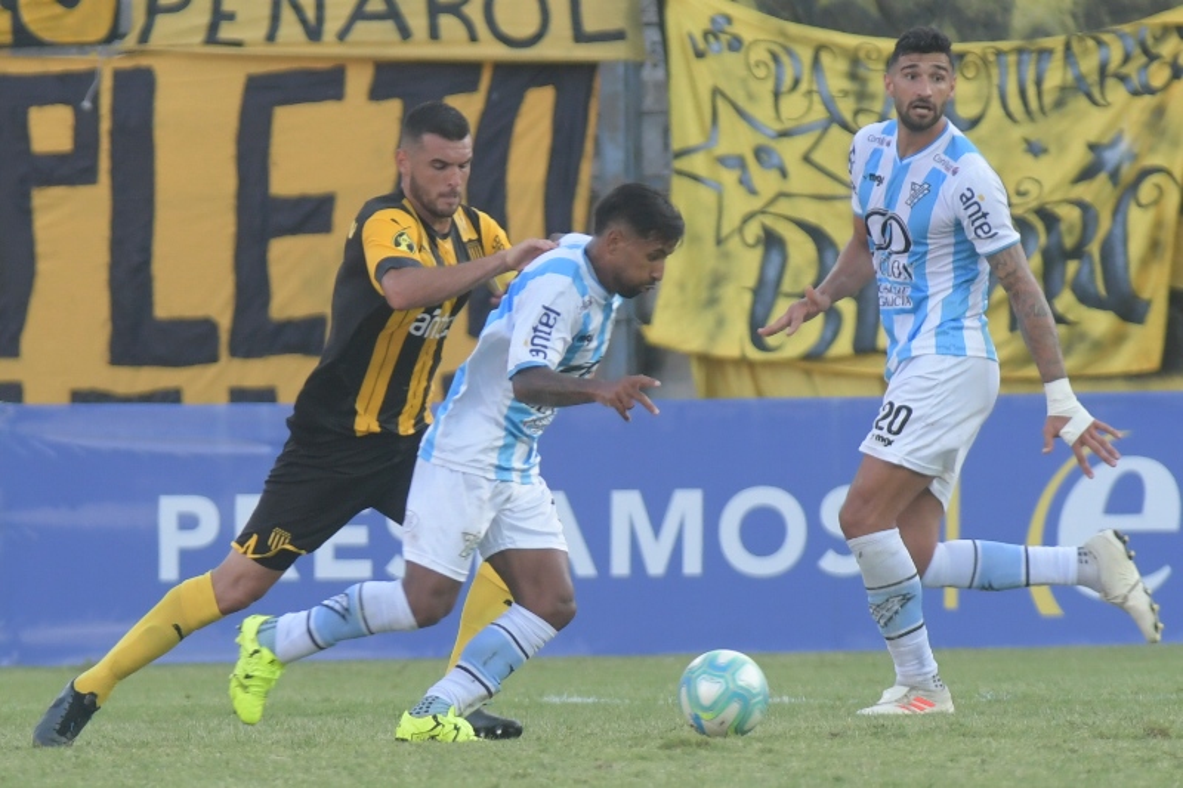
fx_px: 14784
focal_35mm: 450
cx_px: 592
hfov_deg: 4.6
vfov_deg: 3.1
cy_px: 394
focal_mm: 300
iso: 640
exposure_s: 1/640
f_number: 4
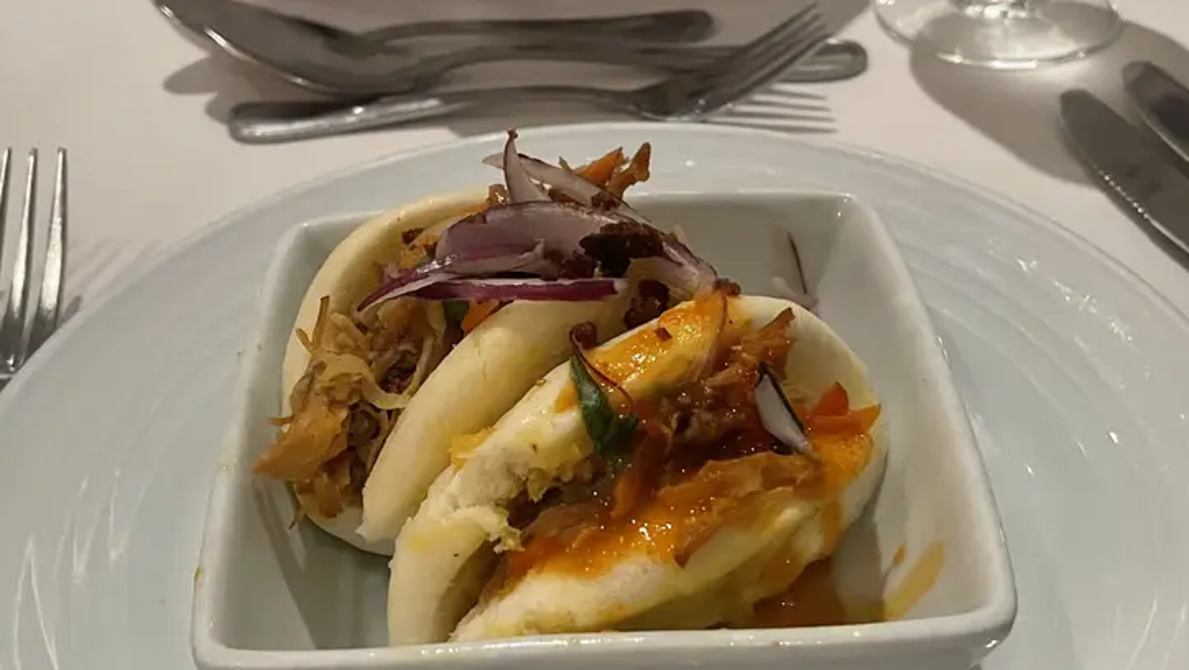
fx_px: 1482
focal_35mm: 47
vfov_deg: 25.4
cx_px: 579
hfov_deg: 43.7
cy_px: 416
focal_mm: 4.2
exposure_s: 1/35
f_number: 1.6
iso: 640
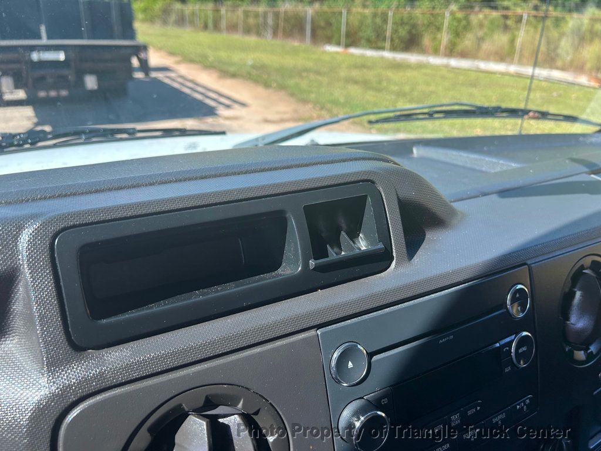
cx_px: 300
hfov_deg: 67.3
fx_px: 451
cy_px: 226
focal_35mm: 26
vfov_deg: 53.1
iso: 50
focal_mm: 5.7
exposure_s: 1/639
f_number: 1.5
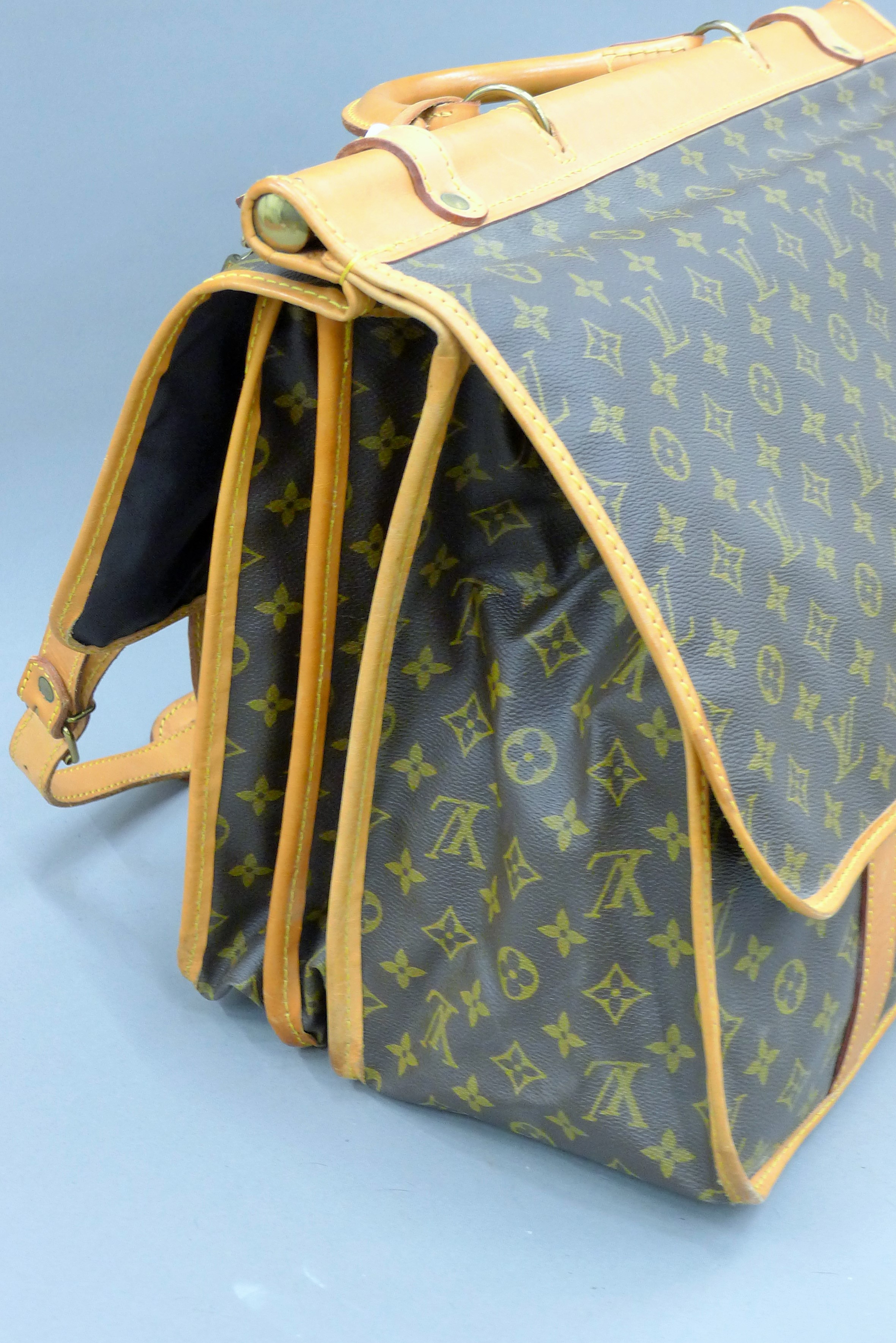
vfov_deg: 39.6
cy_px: 672
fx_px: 1866
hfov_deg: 27.0
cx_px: 448
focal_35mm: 50
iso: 400
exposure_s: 1/15
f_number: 2.8
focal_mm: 10.7
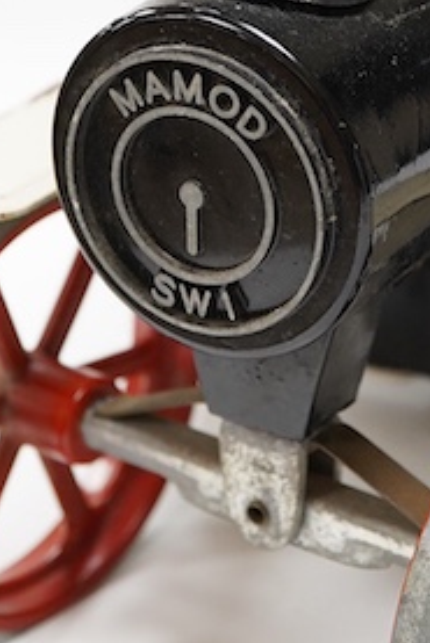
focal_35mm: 146
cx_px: 332
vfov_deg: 14.0
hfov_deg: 9.4
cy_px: 114
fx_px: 2612
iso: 1250
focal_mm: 30
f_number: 7.1
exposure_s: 1/125
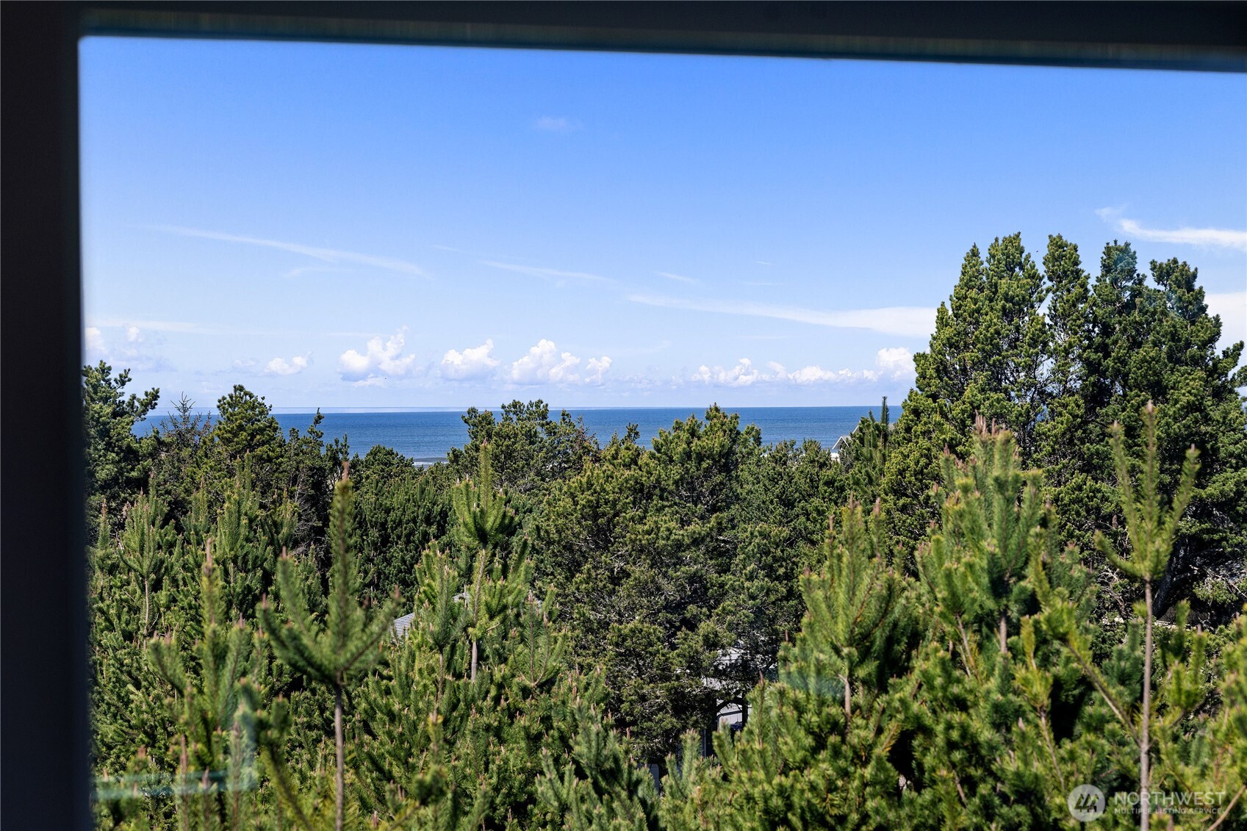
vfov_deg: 16.1
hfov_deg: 23.9
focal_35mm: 85
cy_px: 416
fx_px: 2944
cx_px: 624
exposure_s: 1/500
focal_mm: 85
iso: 200
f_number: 5.6
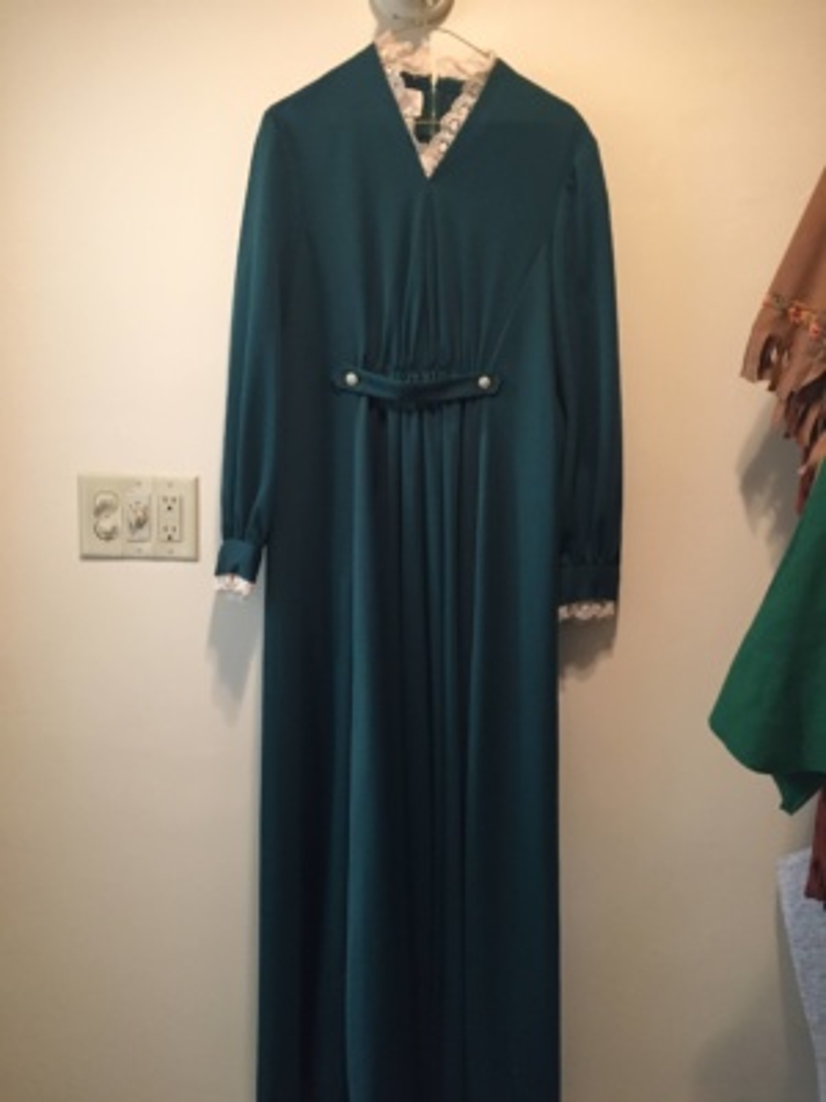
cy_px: 551
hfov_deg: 48.2
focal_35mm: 29
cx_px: 413
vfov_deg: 61.7
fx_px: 923
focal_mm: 4.15
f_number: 2.2
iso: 250
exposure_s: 1/24
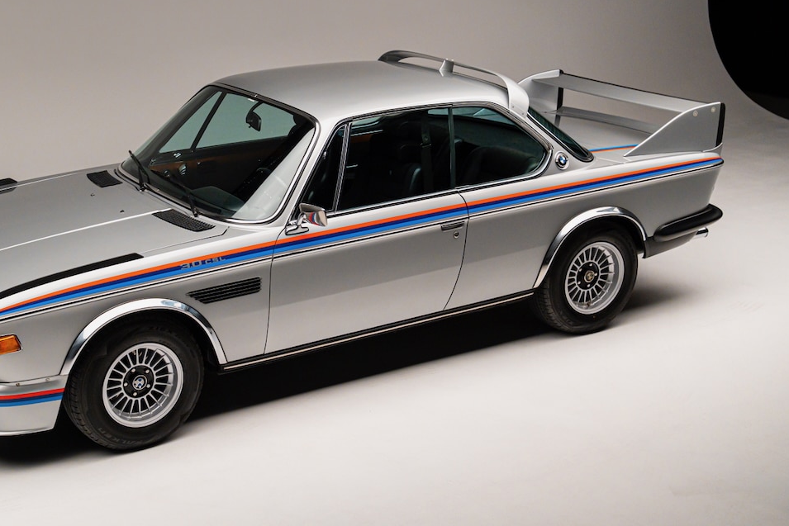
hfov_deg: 29.7
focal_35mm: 68
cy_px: 271
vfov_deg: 20.2
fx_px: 1480
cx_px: 276
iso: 1600
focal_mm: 50.4
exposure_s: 1/100
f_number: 4.5
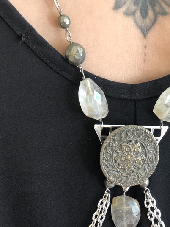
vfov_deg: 17.7
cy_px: 208
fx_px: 713
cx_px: 123
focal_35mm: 109
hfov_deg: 13.6
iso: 250
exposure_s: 1/30
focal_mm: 6.6
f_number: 2.8
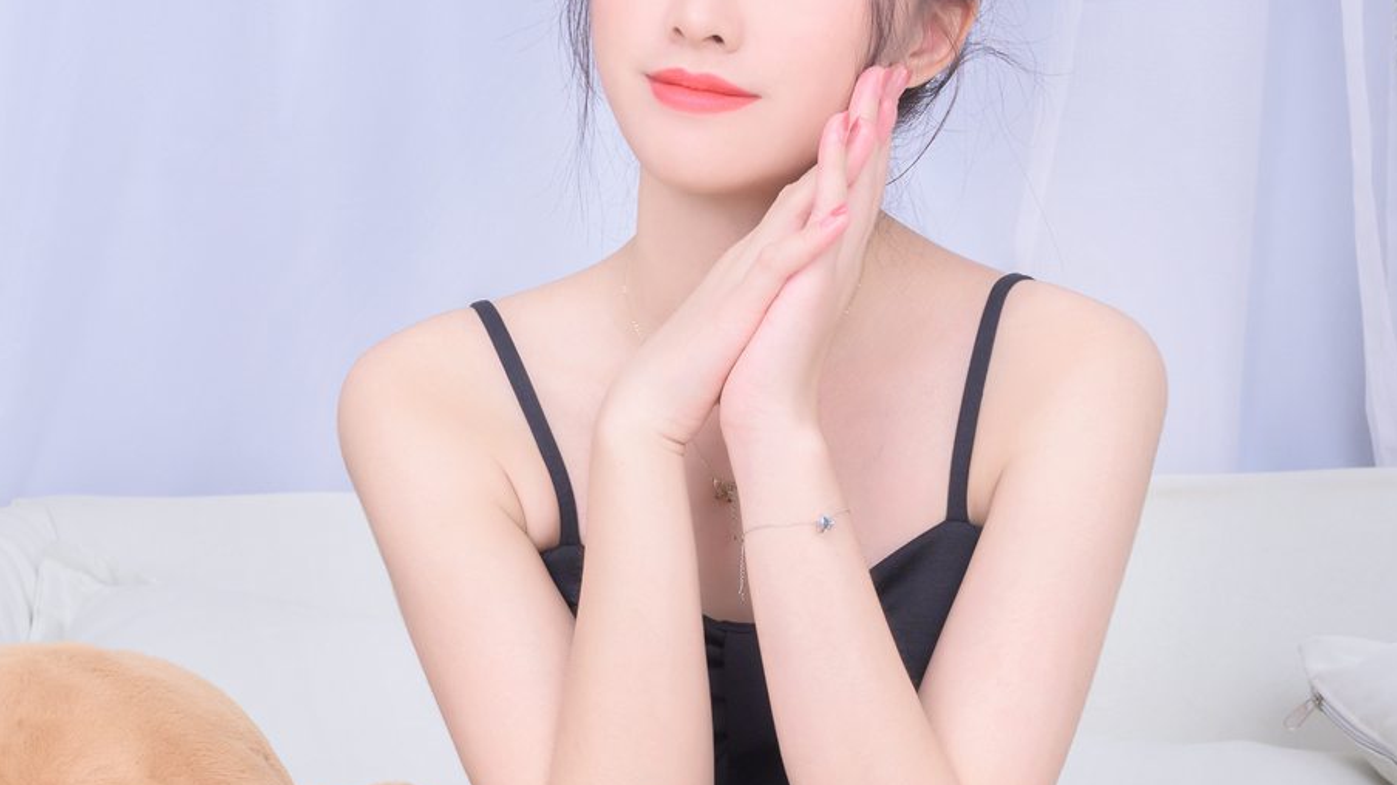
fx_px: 4185
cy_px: 827
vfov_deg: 10.6
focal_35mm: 113
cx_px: 580
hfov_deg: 18.9
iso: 400
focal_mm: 50
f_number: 8
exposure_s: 1/160
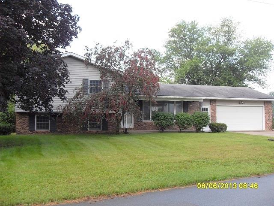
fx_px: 269
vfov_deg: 41.8
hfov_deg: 54.0
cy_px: 103
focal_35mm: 34
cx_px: 137
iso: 80
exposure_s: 1/180
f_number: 2.8
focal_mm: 6.3
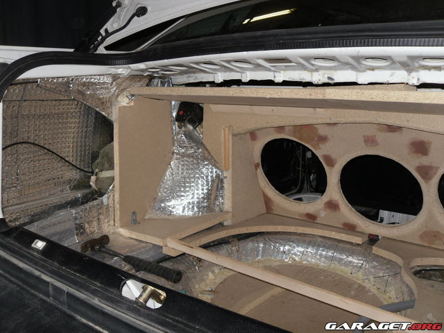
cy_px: 166
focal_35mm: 35
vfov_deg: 40.7
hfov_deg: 52.6
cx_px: 222
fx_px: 449
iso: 80
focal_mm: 6.3
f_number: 3.5
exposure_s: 1/45
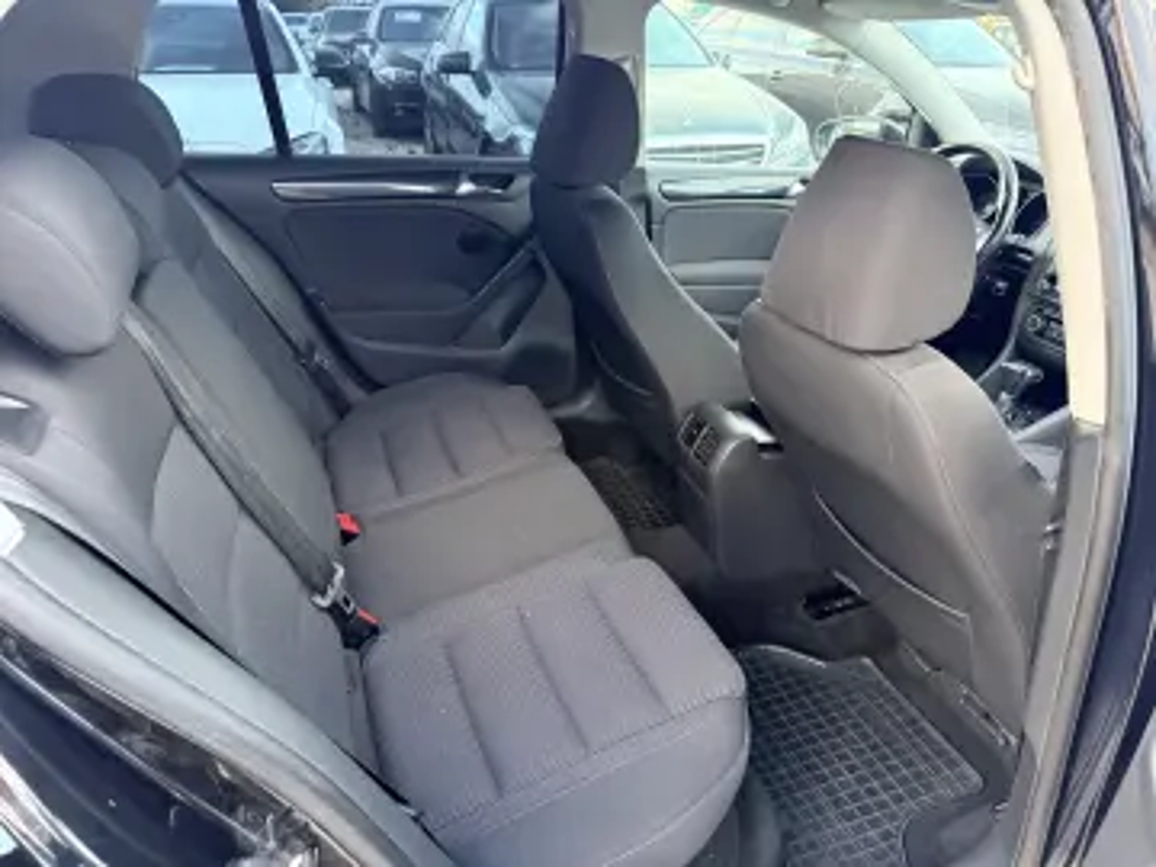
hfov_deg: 71.6
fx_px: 801
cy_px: 434
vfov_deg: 56.8
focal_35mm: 24
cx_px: 578
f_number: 1.78
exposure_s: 1/60
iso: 640
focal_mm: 6.76
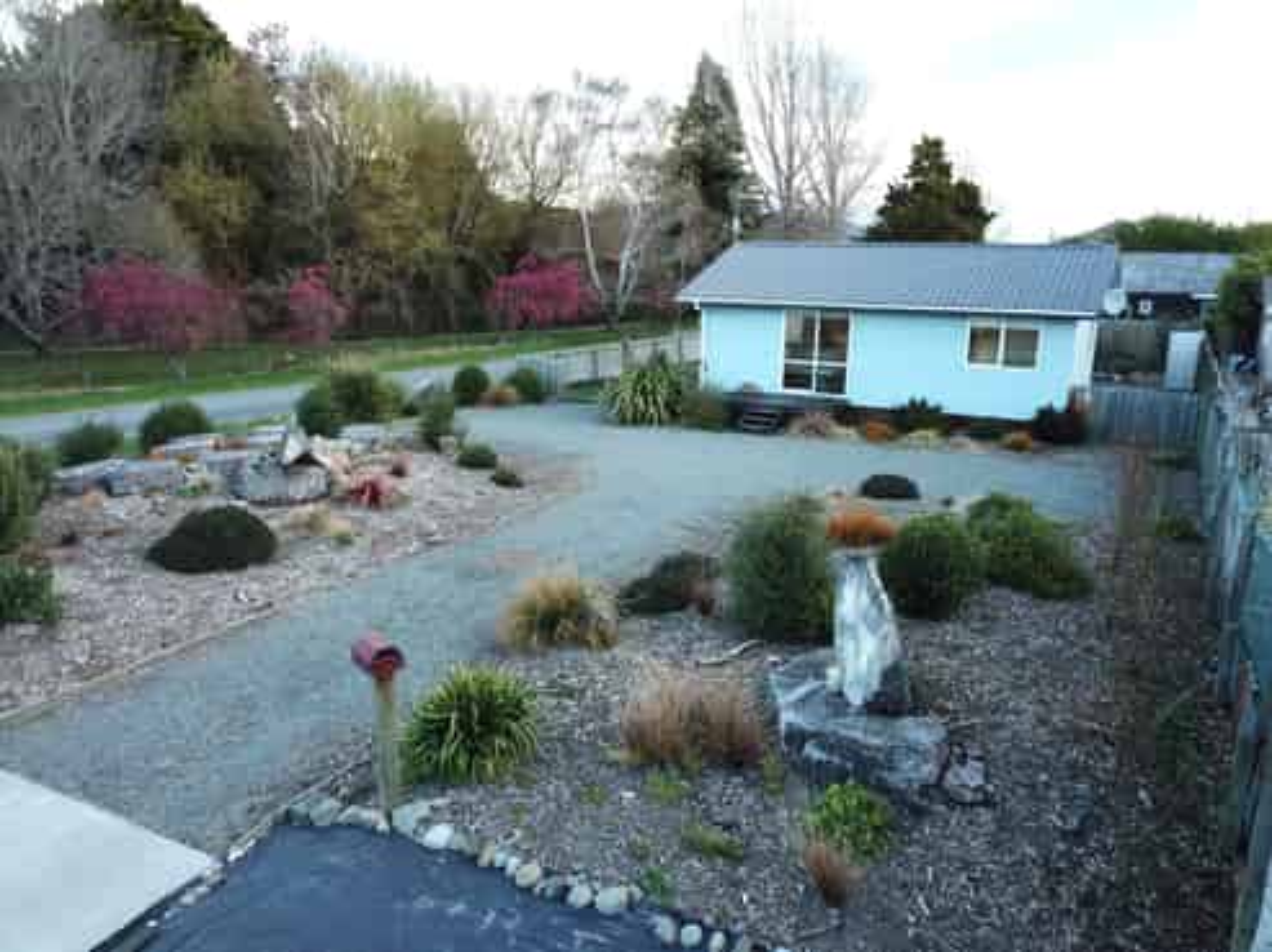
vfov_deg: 53.0
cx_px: 636
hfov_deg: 67.3
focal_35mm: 26
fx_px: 955
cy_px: 476
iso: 105
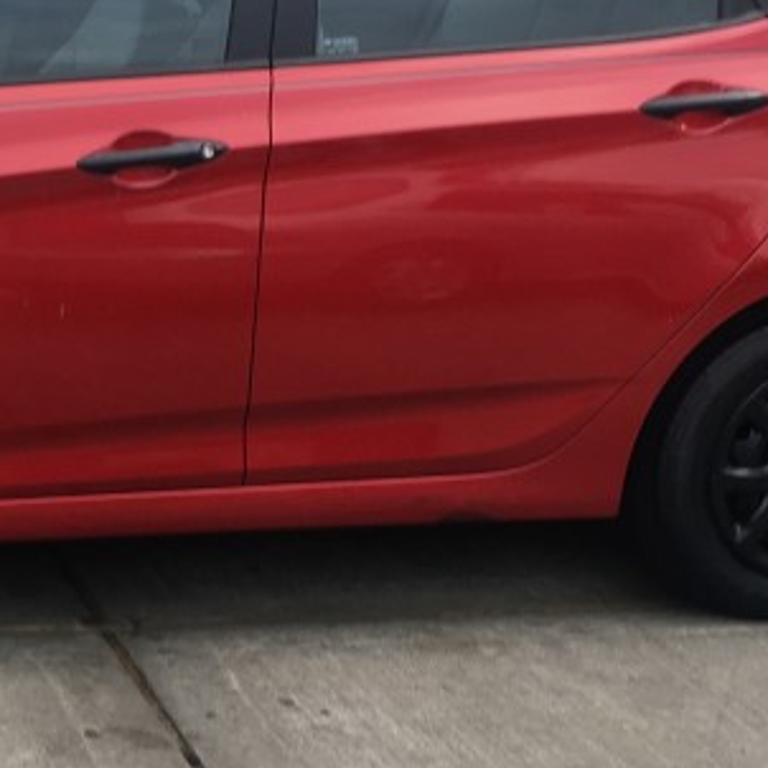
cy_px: 323
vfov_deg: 19.9
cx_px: -25
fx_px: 2184
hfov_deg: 19.3
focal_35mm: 87
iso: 25
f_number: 2.2
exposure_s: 1/216
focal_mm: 4.15
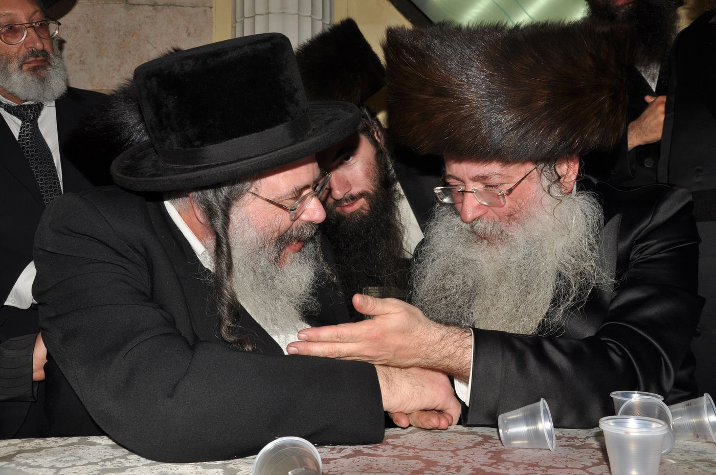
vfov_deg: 39.9
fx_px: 655
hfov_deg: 57.3
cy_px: 238
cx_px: 358
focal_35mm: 33
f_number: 10
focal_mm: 22
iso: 250
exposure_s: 1/100
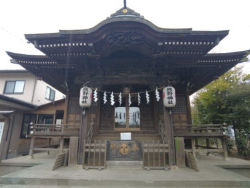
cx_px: 125
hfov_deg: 81.8
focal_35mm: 20
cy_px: 94
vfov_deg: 65.9
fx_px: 144
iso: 100
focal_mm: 4.4
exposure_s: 1/80
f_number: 1.8
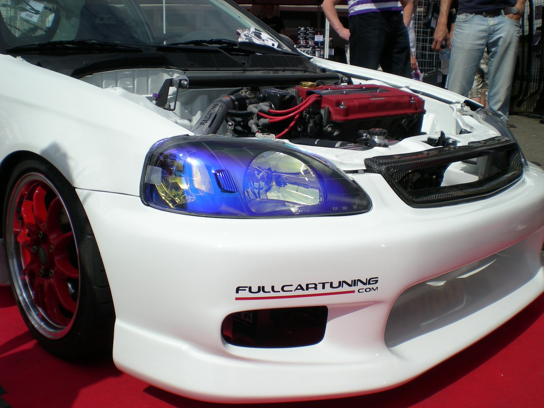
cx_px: 272
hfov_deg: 49.0
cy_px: 204
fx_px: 597
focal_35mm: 38
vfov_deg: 37.7
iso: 50
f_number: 4.6
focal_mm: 6.3
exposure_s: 1/1000
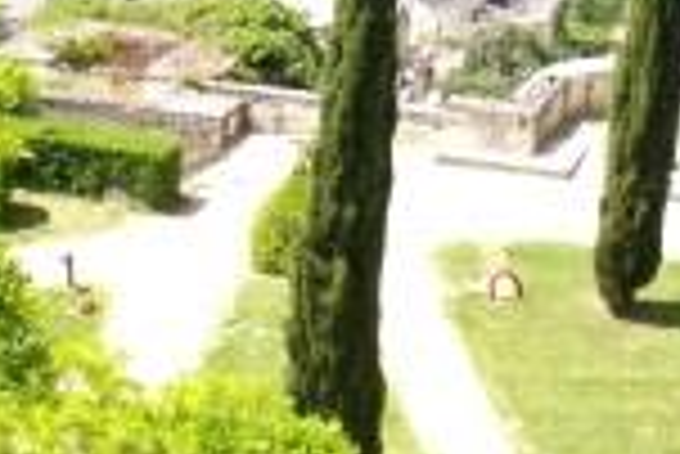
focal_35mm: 108
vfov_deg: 12.6
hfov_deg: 18.6
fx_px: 2042
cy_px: -4
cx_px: 54
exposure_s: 1/800
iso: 400
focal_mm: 5.8
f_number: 4.3
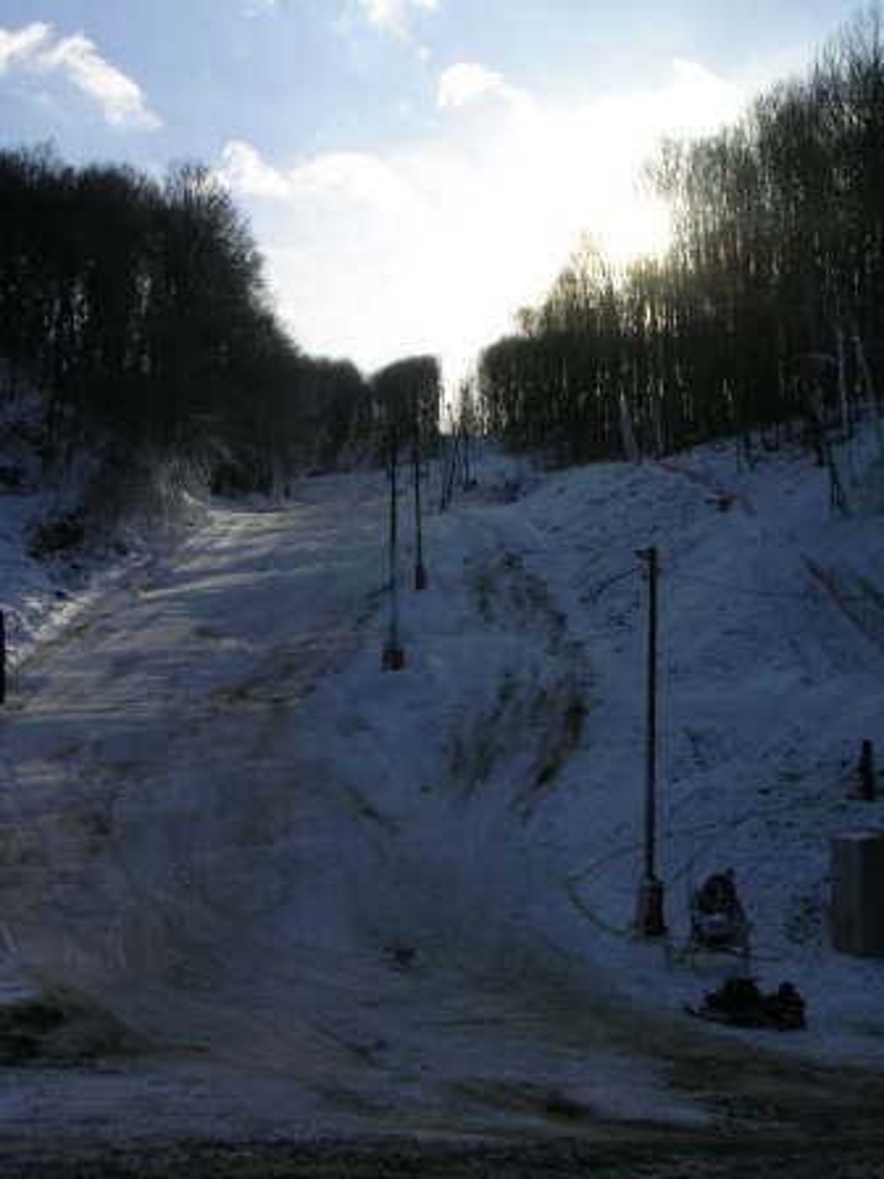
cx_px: 442
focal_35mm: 53
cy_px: 590
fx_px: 1805
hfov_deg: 27.5
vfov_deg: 36.2
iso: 50
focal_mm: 8
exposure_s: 1/448
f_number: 6.4
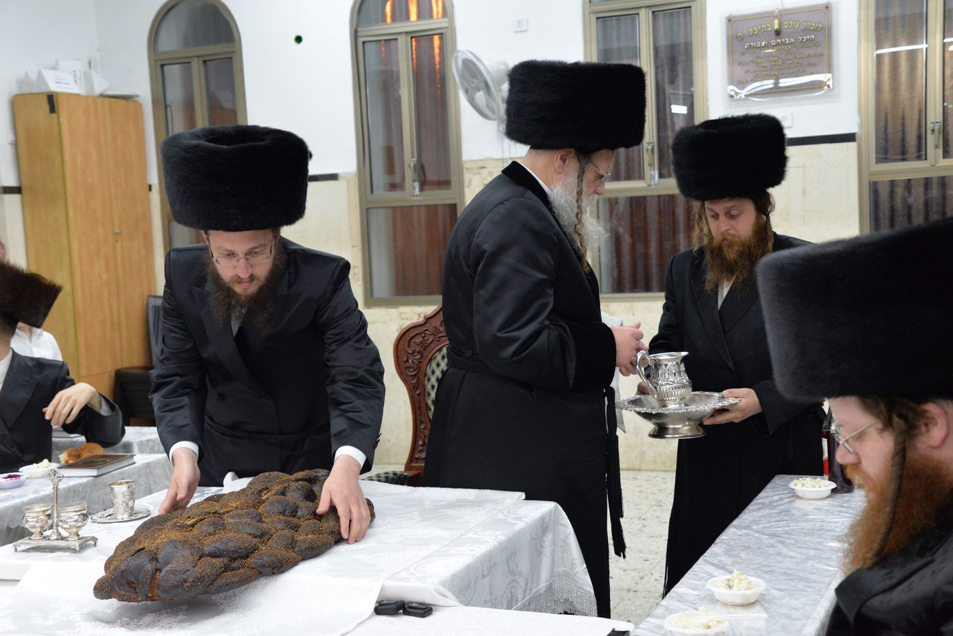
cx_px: 476
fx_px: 1324
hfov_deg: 39.6
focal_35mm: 50
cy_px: 318
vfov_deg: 27.0
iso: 4000
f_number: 7.1
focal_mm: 50
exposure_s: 1/200
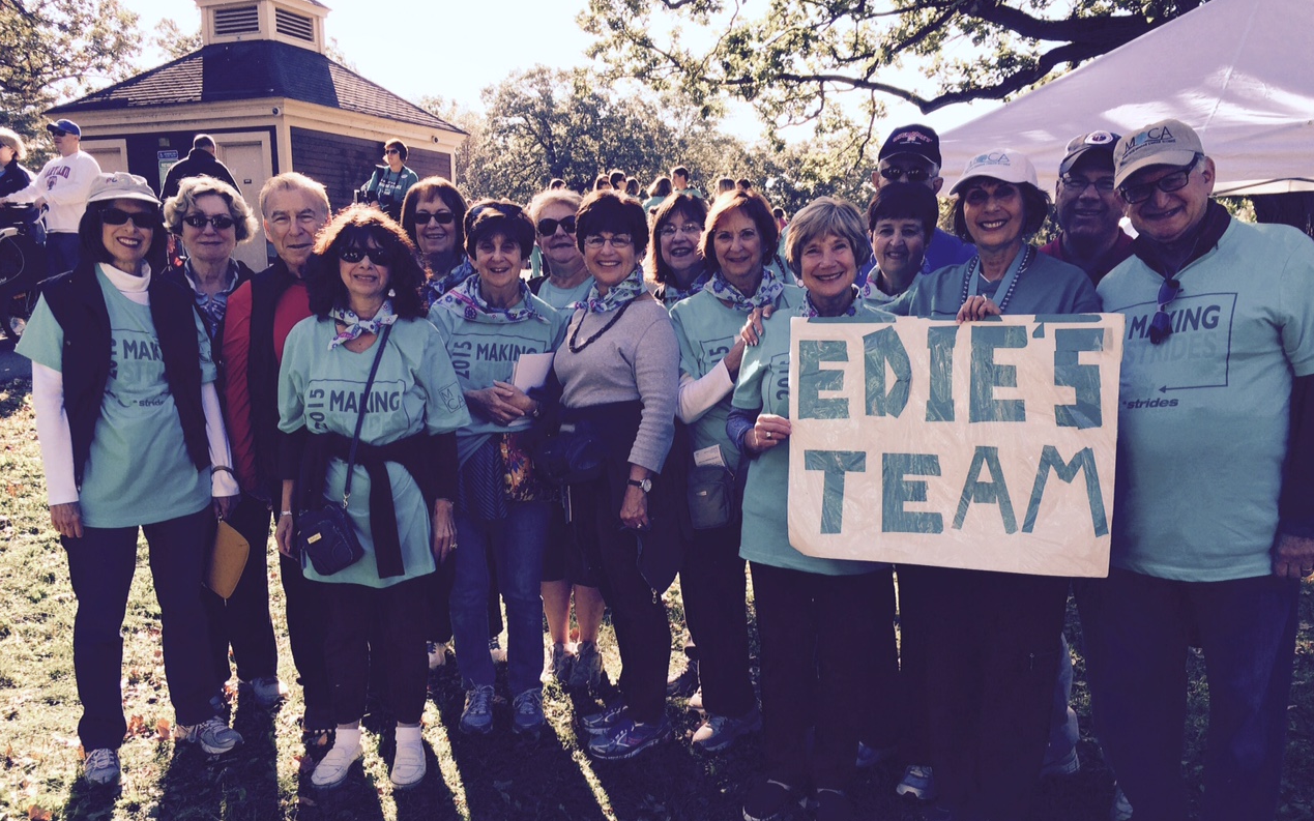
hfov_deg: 61.2
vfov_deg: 40.5
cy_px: 478
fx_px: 1110
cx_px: 652
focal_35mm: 31
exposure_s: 1/380
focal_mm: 4.15
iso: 32
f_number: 2.2
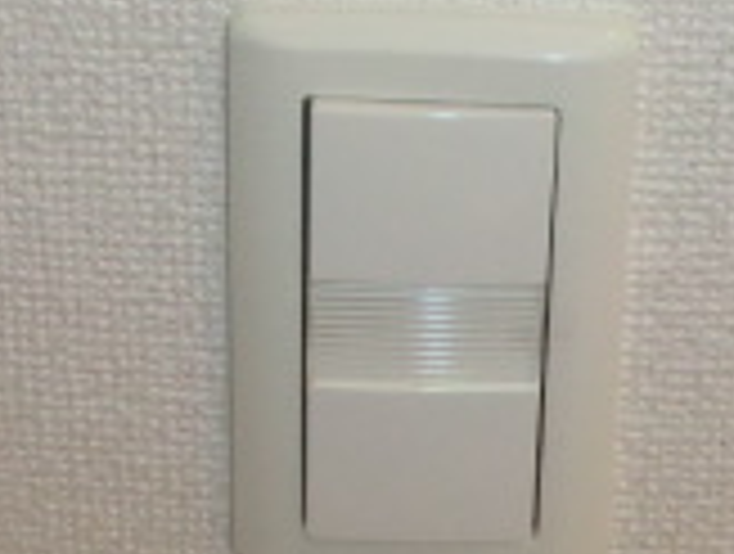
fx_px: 1998
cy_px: -311
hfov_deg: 20.8
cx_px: 392
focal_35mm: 94
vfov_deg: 14.6
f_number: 3.2
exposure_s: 1/60
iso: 200
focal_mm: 4.3
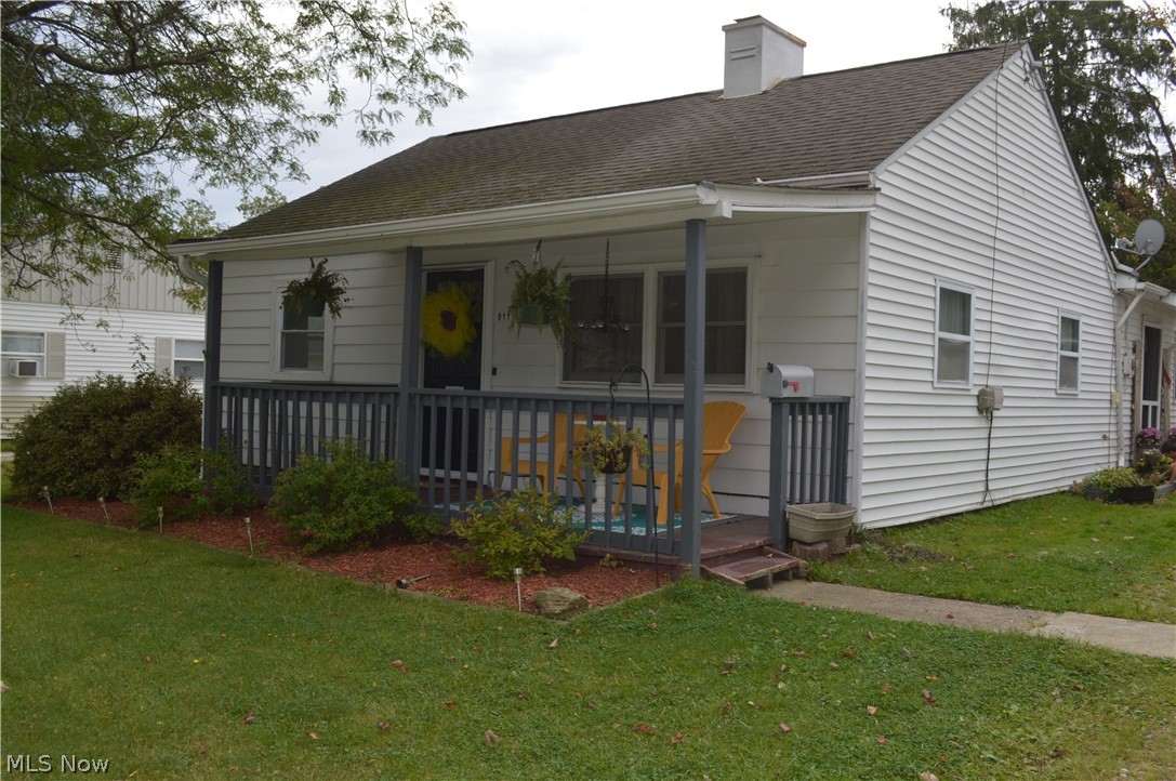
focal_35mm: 33
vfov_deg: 39.9
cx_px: 588
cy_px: 390
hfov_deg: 57.3
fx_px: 1077
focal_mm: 22
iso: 100
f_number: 5
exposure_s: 1/200
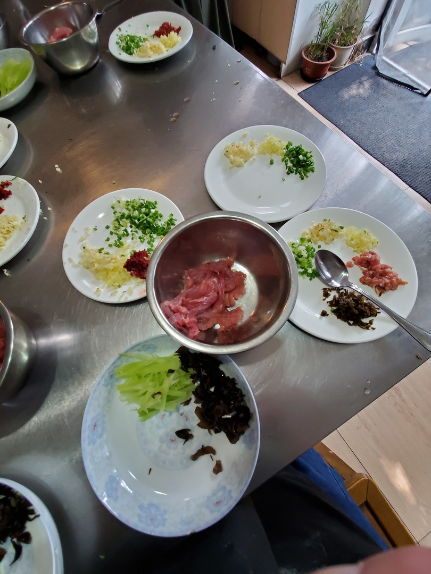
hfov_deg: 89.9
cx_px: 216
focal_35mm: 13
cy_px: 287
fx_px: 216
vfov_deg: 106.2
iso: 200
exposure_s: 1/50
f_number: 2.2
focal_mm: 1.8
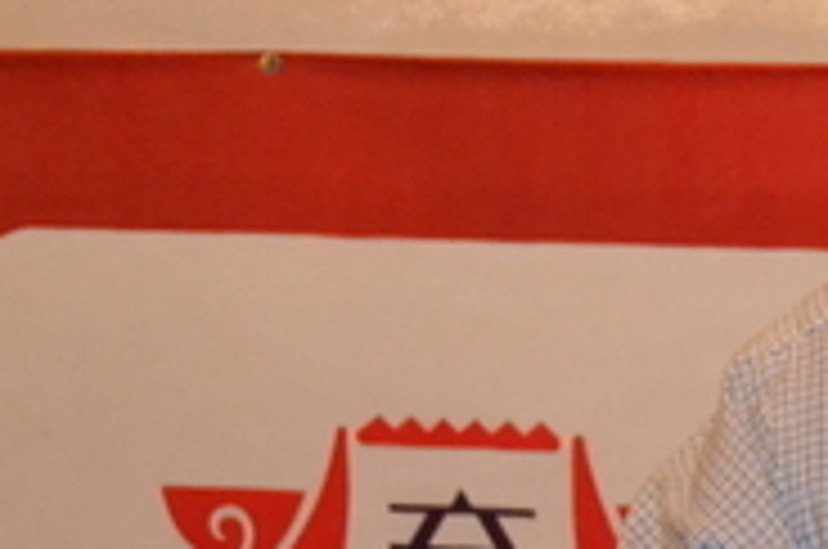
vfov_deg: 6.7
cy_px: 288
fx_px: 4684
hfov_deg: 9.7
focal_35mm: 204
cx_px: 1382
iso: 2800
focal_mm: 32
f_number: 4.8
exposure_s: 1/60
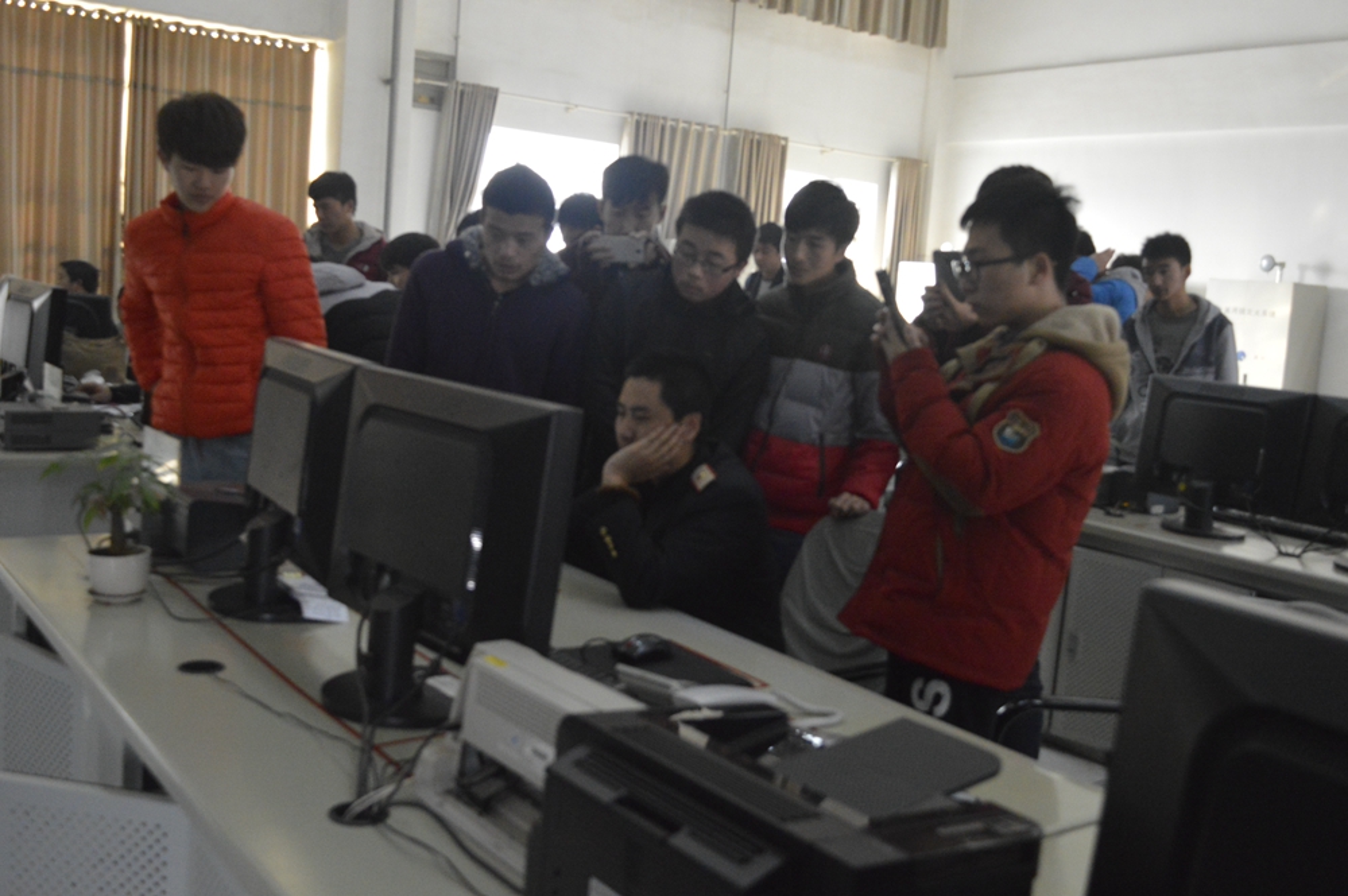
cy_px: 448
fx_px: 1347
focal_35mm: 36
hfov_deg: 53.2
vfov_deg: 36.8
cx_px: 674
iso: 3200
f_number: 5.6
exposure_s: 1/125
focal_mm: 24
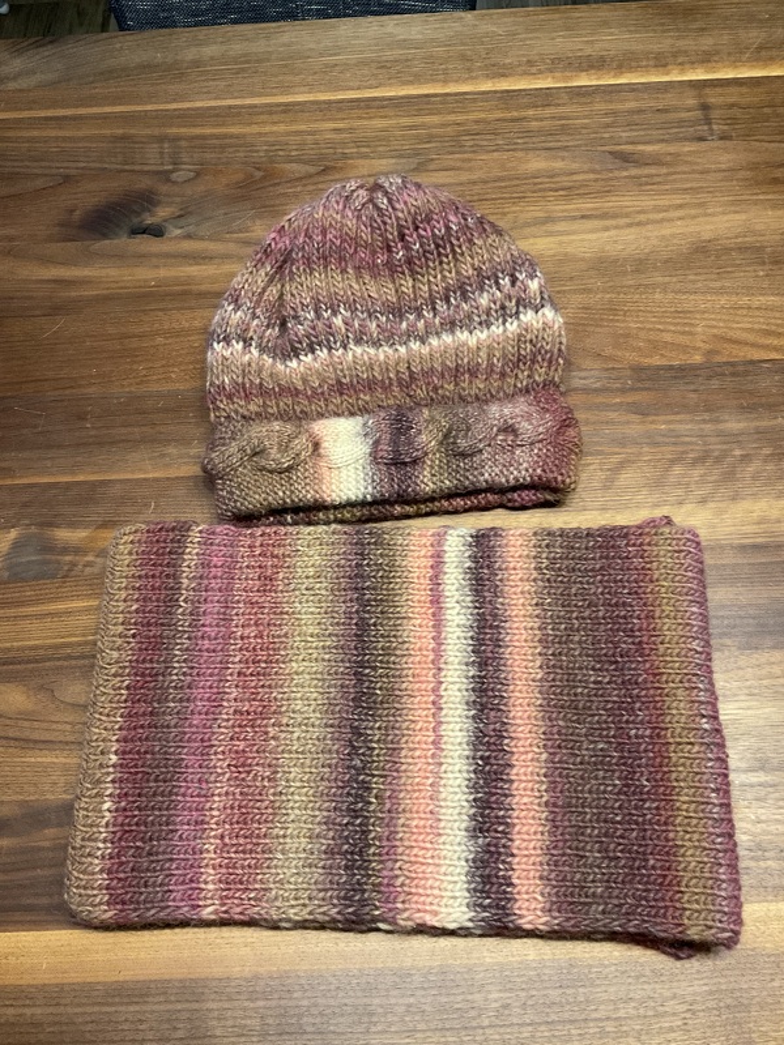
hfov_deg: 48.2
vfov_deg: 61.7
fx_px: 876
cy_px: 522
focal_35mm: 29
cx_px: 392
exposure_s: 1/50
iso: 160
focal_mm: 3
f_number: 1.8
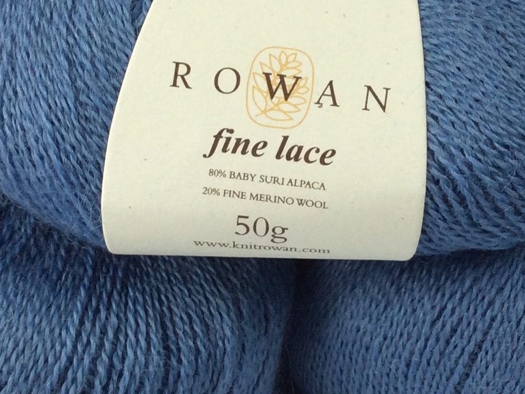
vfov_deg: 17.6
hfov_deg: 23.3
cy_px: 193
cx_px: 312
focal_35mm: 84
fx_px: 1274
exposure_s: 1/120
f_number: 2.4
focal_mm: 3.3
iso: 50
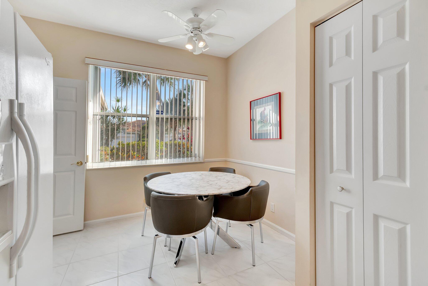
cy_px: 143
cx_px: 214
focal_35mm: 15
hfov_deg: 100.4
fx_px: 178
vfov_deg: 77.3
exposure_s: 1/100
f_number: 8
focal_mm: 10
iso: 1000
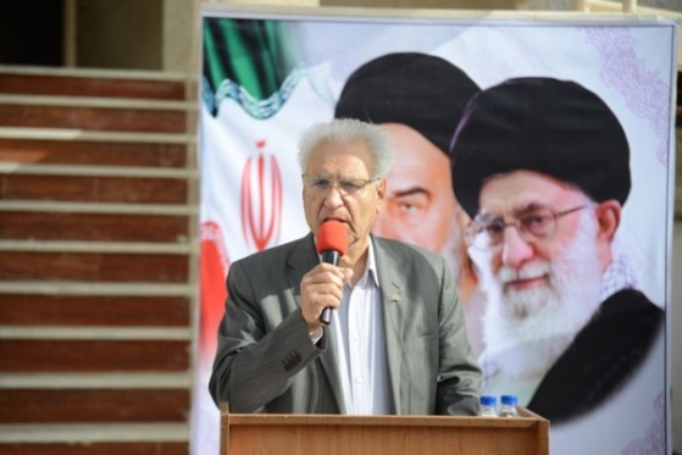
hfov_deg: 17.1
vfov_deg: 11.4
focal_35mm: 120
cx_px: 341
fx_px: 2274
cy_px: 228
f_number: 4
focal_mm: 120
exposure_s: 1/1000
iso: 200
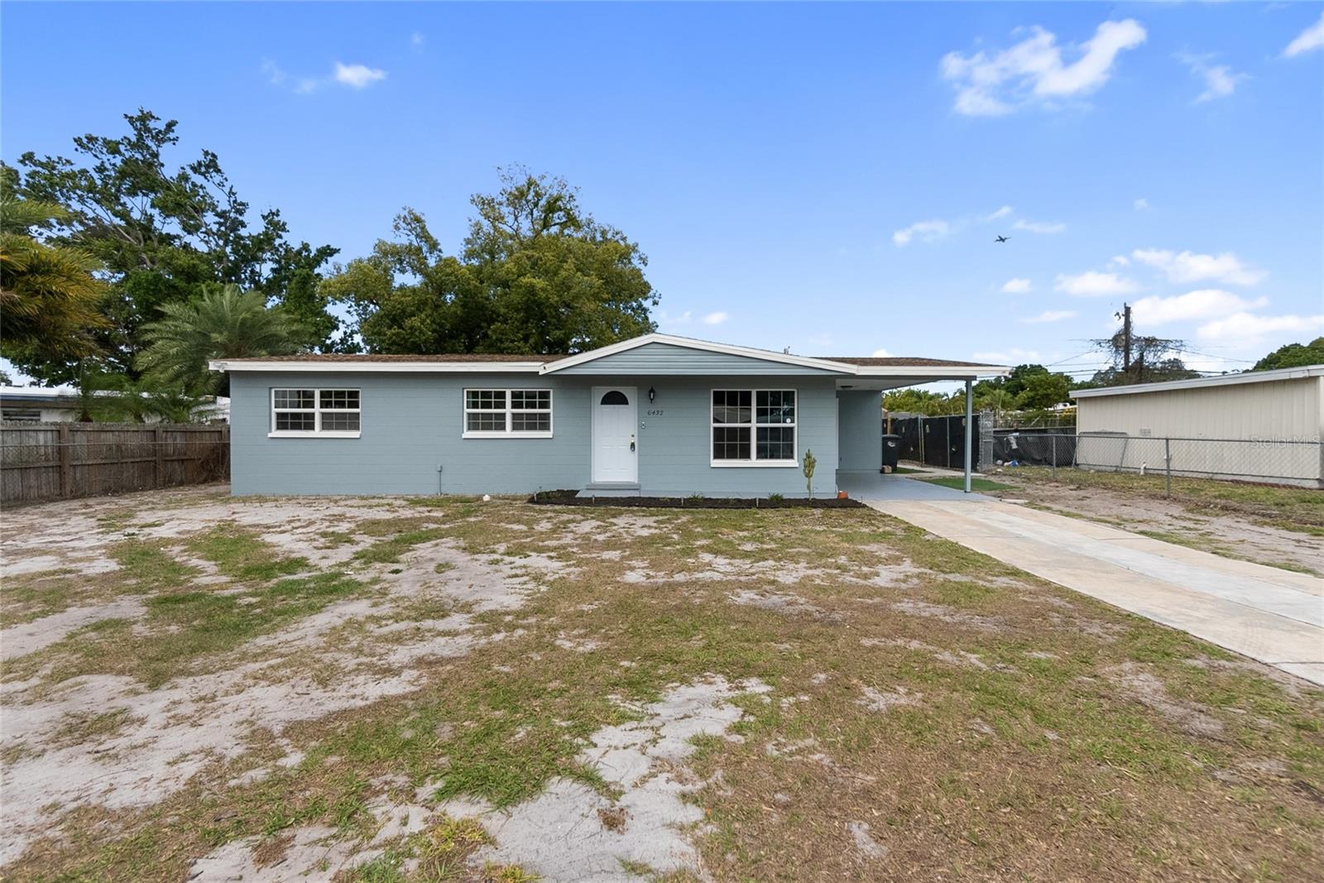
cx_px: 662
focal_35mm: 15
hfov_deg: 100.4
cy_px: 442
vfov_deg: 77.3
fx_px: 552
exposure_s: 1/8000
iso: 500
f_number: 4
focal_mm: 10
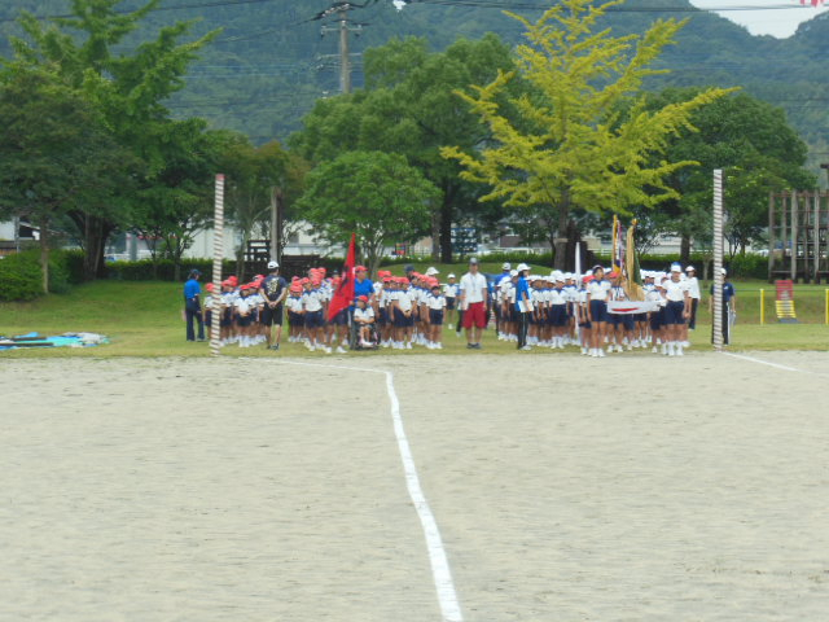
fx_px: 2562
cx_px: 414
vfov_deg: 13.8
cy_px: 311
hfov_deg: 18.4
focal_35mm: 107
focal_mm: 19.1
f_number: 5.7
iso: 125
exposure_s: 1/125
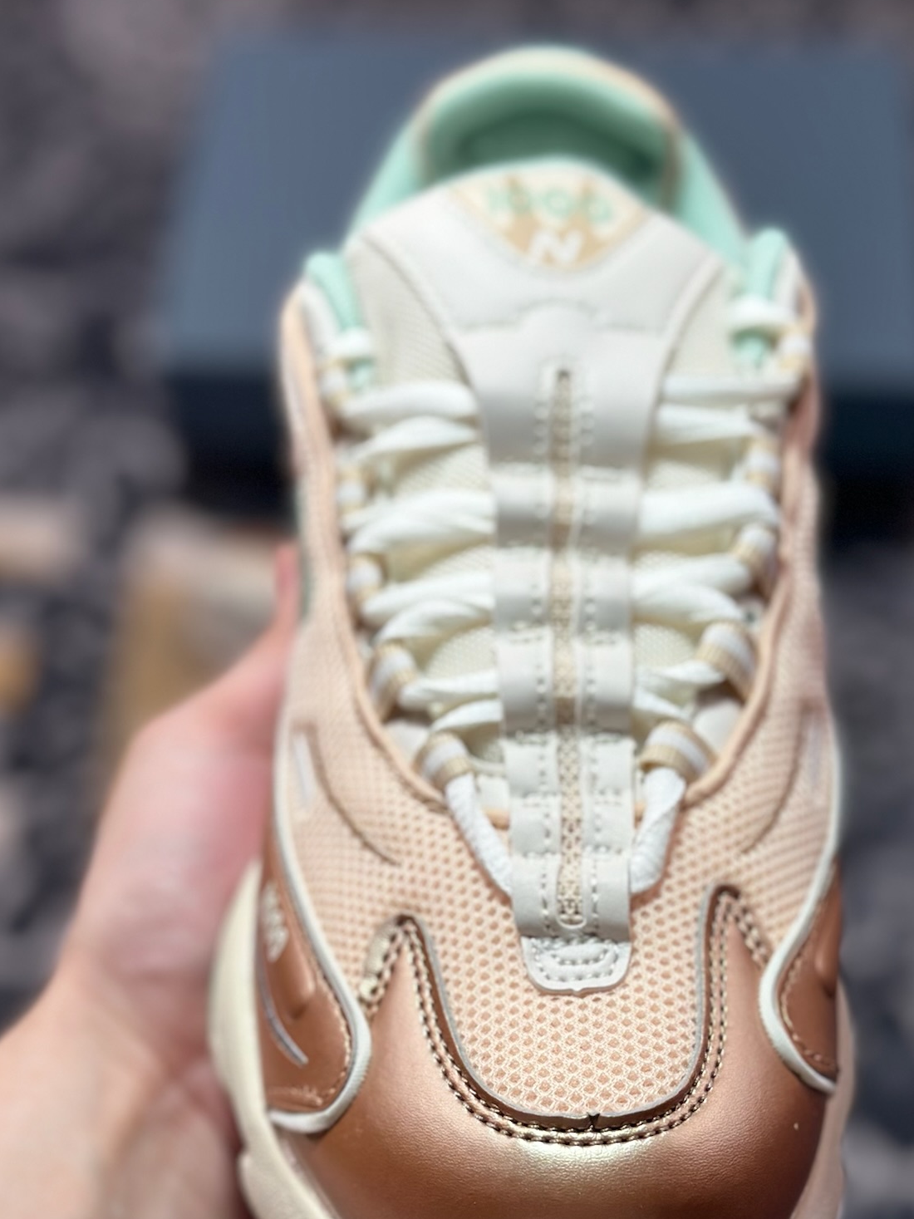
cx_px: 515
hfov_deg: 21.9
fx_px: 2359
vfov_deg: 28.9
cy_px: 732
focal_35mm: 67
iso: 80
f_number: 1.78
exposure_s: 1/767
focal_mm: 6.86
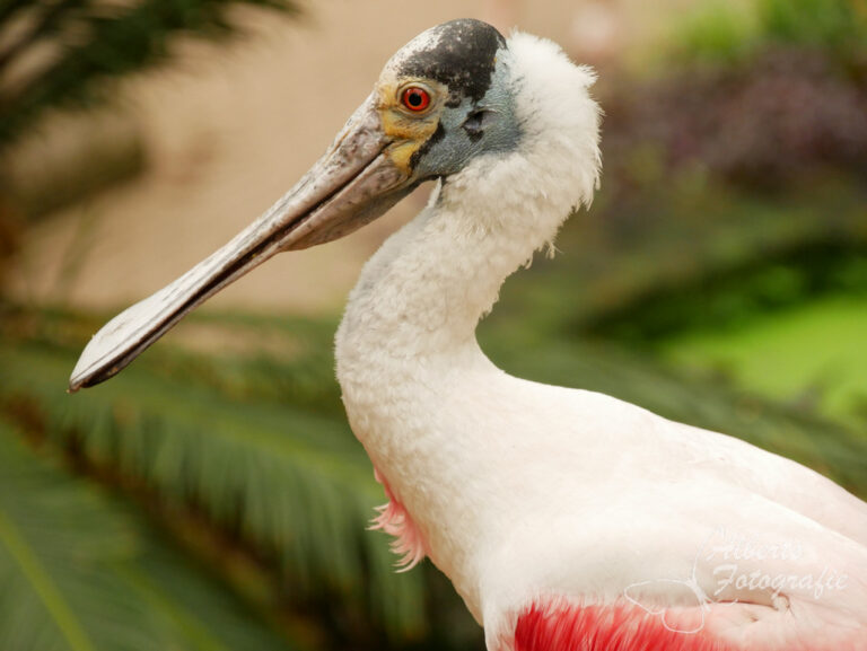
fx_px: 4210
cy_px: 326
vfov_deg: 8.8
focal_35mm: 168
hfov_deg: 11.8
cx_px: 434
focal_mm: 84
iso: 1600
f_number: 5.4
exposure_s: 1/200
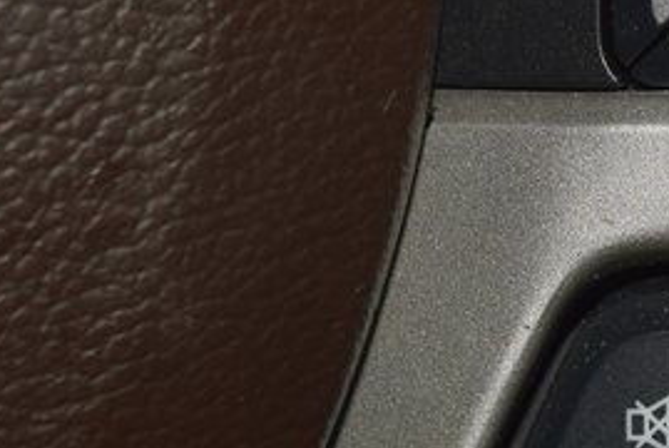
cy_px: -156
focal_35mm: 399
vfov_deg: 3.4
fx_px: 7423
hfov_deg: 5.1
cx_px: 880
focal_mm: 70
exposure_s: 1/125
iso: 100
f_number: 8
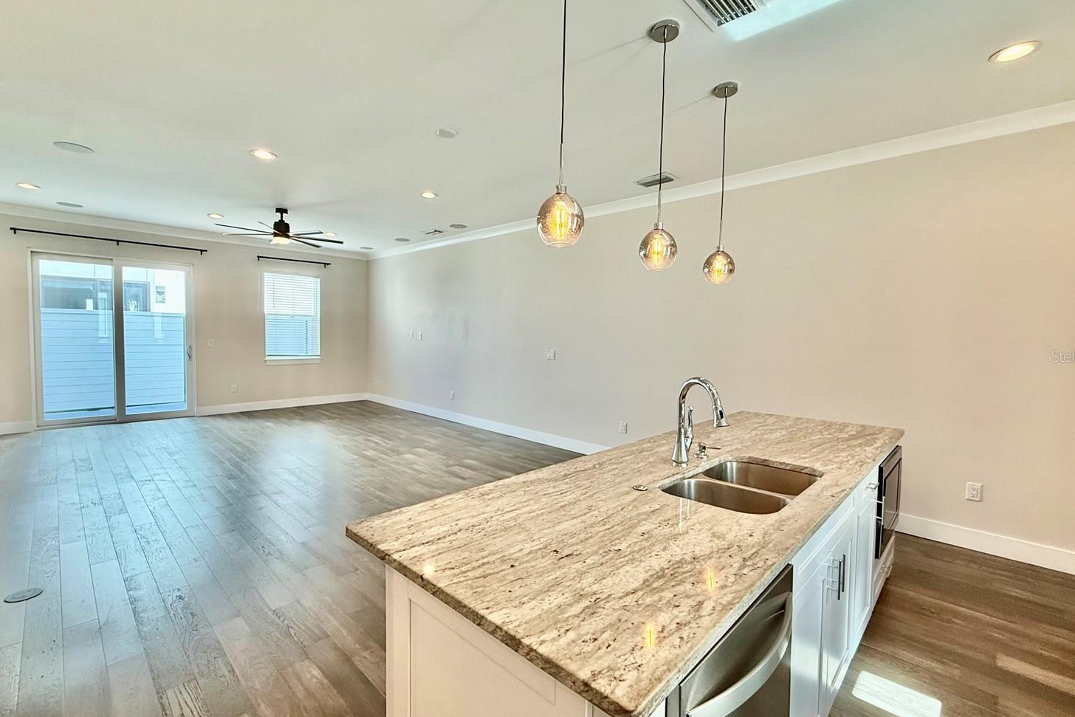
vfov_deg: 73.8
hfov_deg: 96.7
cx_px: 530
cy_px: 356
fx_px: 478
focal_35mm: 16
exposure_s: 1/120
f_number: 2.2
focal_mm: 2.22
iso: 125
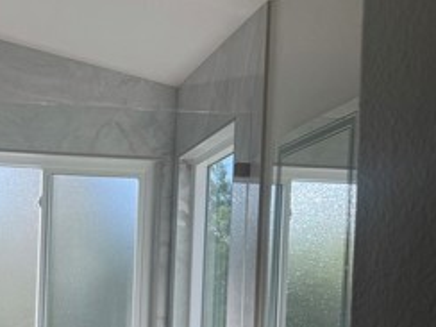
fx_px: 794
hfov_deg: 29.4
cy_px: 311
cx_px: 41
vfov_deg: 22.6
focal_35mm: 63
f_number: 1.78
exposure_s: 1/539
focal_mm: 6.76
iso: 80
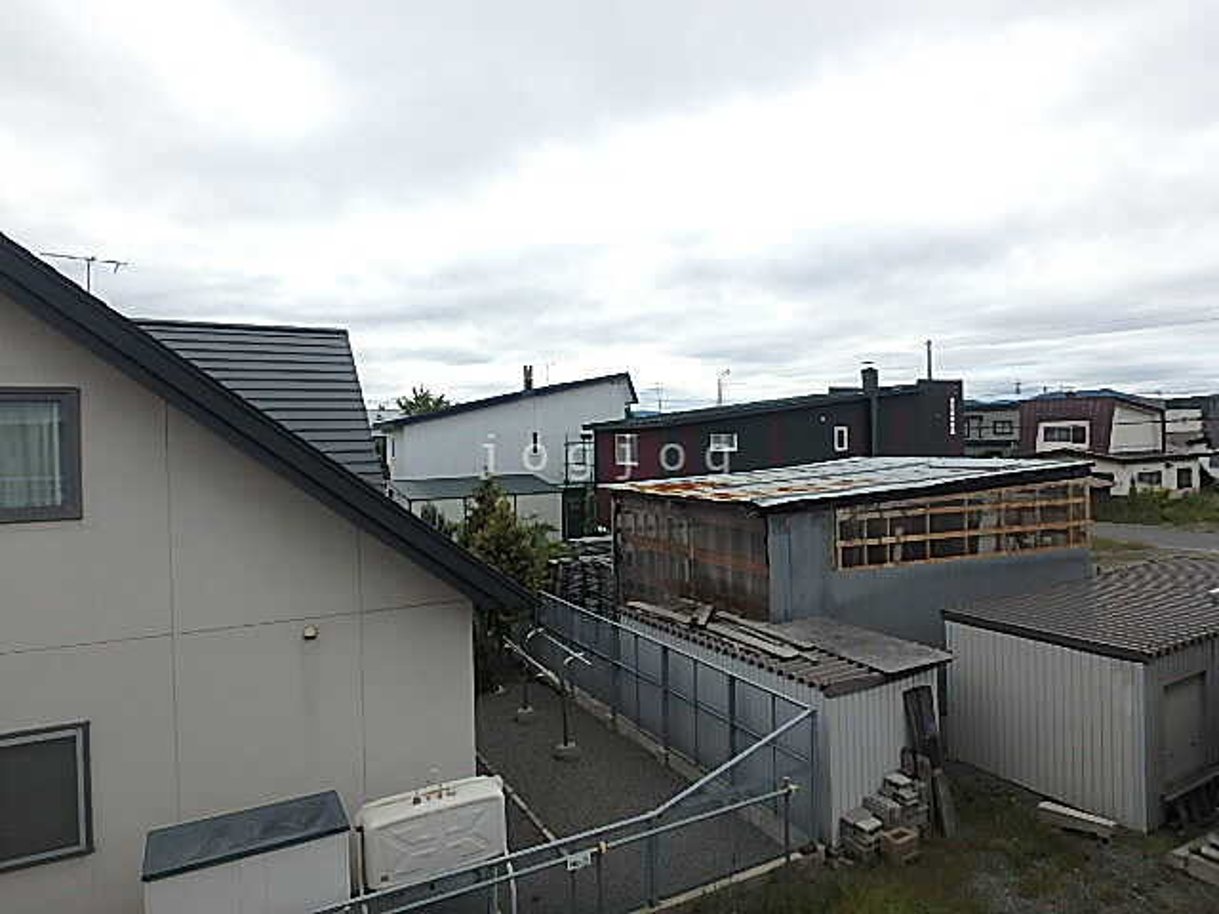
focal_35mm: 21
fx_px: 740
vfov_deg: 63.4
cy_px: 457
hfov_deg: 79.0
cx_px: 610
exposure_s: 1/1000
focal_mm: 3.7
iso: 125
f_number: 3.5
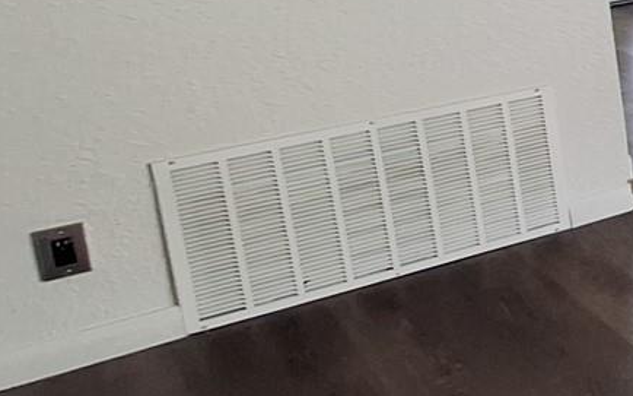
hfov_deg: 17.7
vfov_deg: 19.2
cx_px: 1351
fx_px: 1121
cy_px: -44
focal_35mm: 65
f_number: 2.2
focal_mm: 1.74
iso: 64
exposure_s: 1/60
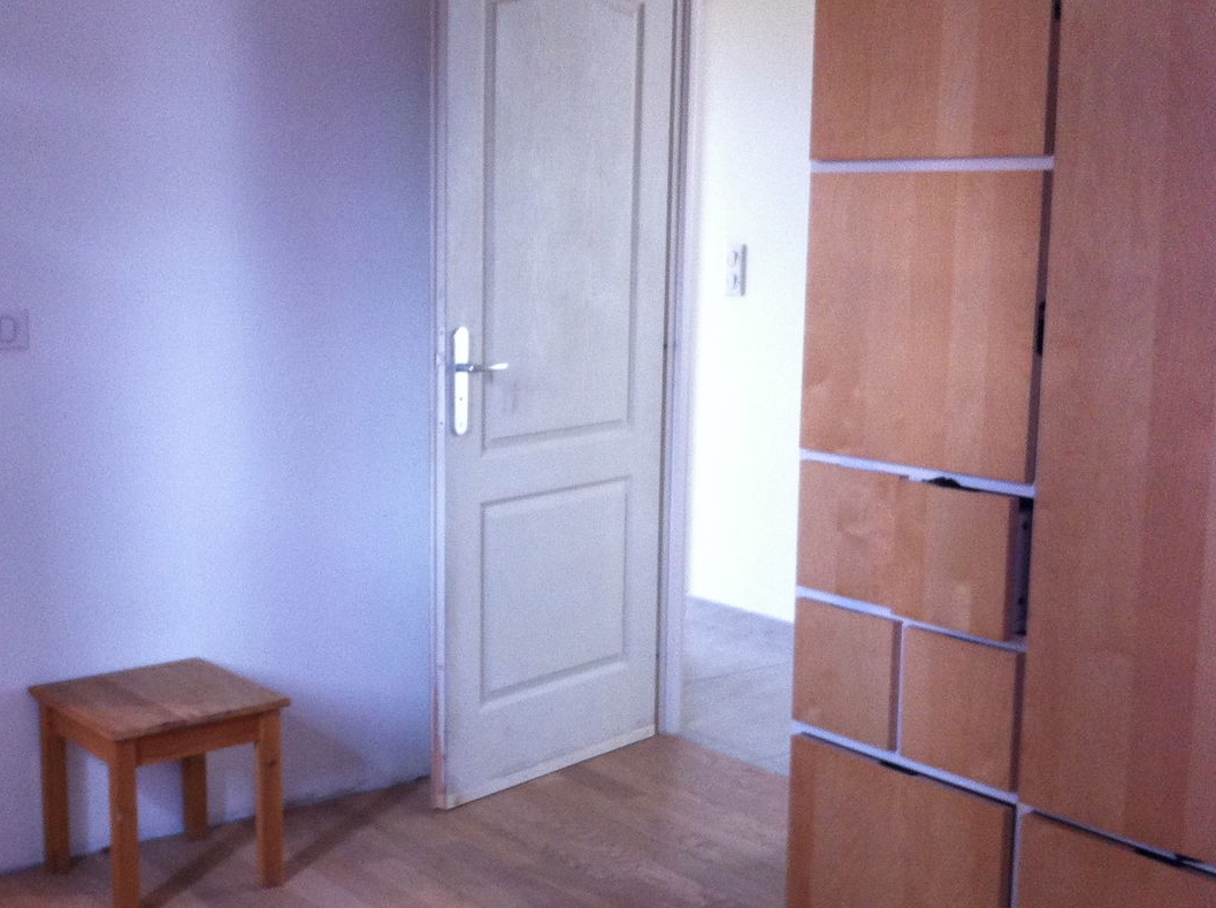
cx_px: 390
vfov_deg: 27.4
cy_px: 516
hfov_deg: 35.8
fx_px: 1859
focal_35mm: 53
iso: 160
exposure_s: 1/15
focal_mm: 3.85
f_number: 2.8
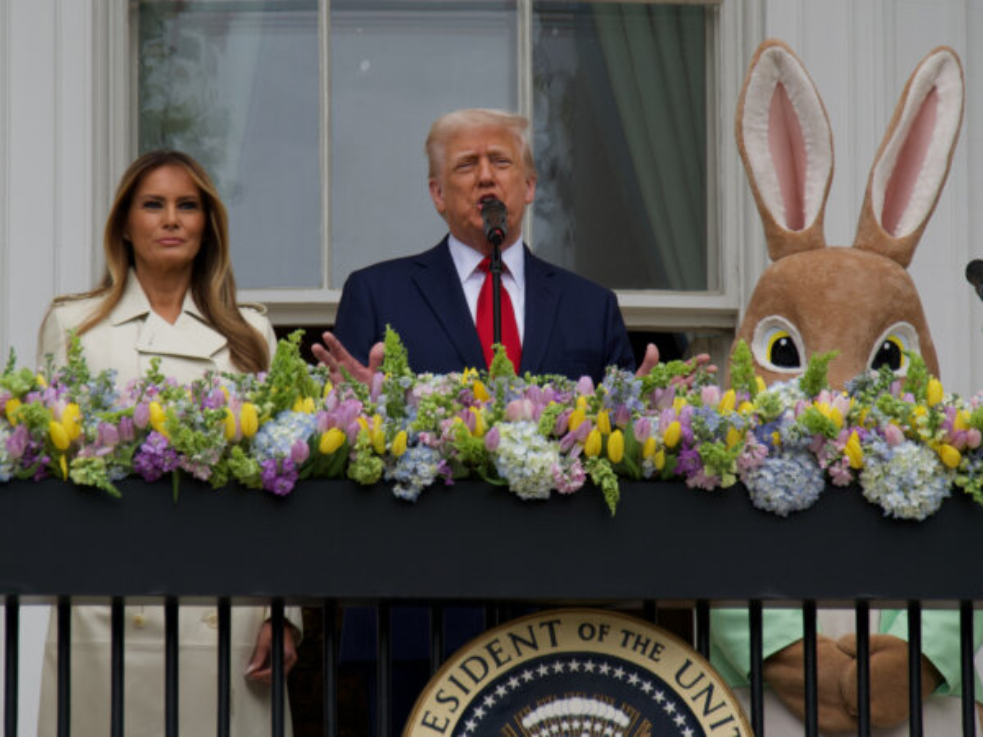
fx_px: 6531
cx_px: 492
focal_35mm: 230
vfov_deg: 6.5
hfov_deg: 8.6
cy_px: 368
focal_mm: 115
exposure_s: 1/250
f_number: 5.5
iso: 200
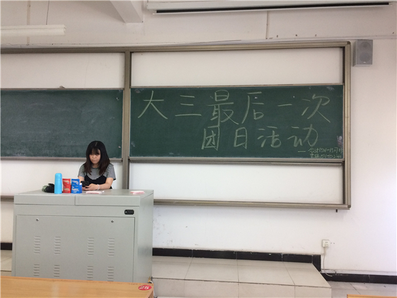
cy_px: 149
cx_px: 198
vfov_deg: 48.2
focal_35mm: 29
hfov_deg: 61.7
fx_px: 333
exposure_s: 1/33
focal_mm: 4.15
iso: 64
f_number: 2.2
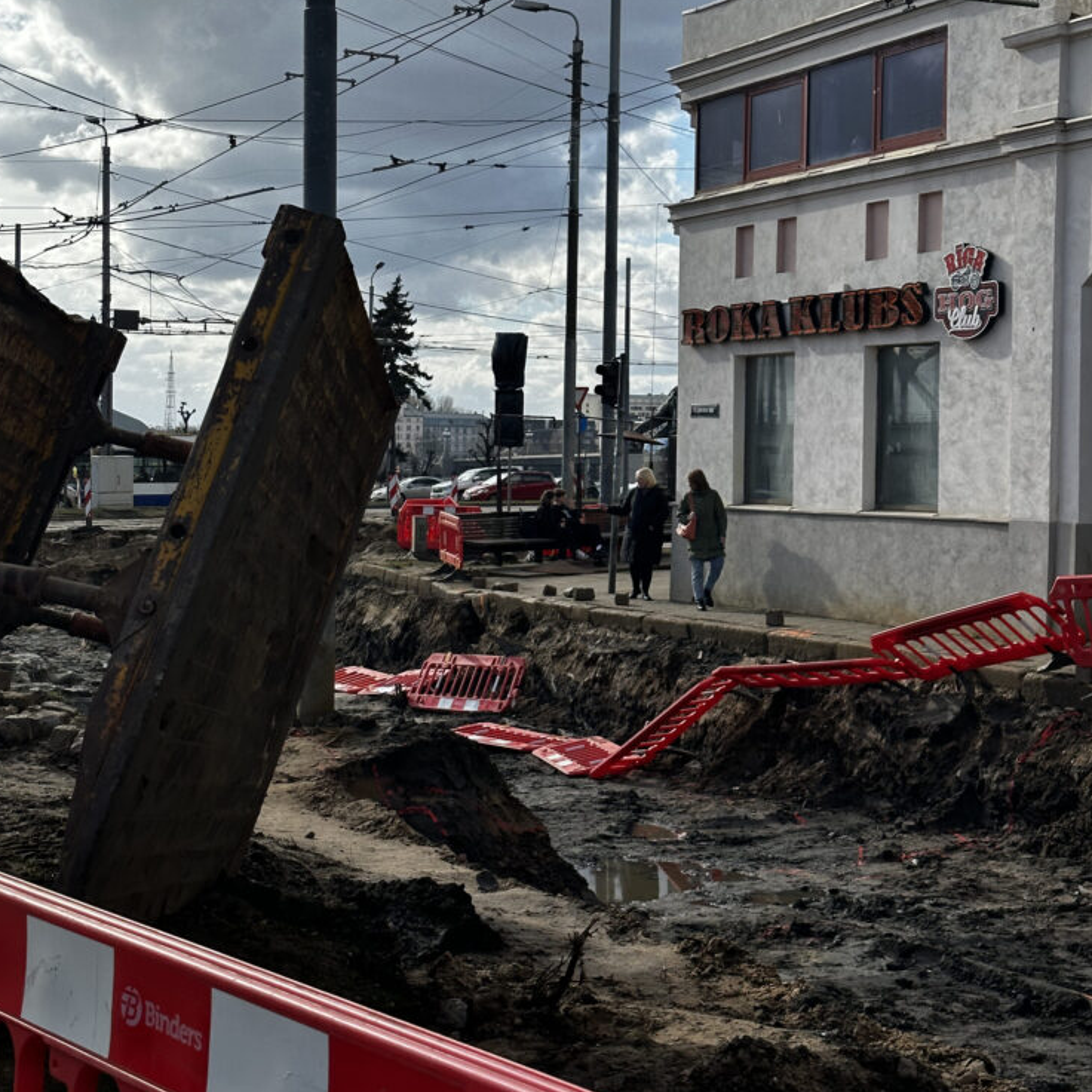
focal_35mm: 59
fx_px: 2106
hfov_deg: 29.1
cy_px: 418
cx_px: 537
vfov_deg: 29.0
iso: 64
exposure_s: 1/4184
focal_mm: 6.86
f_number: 1.78
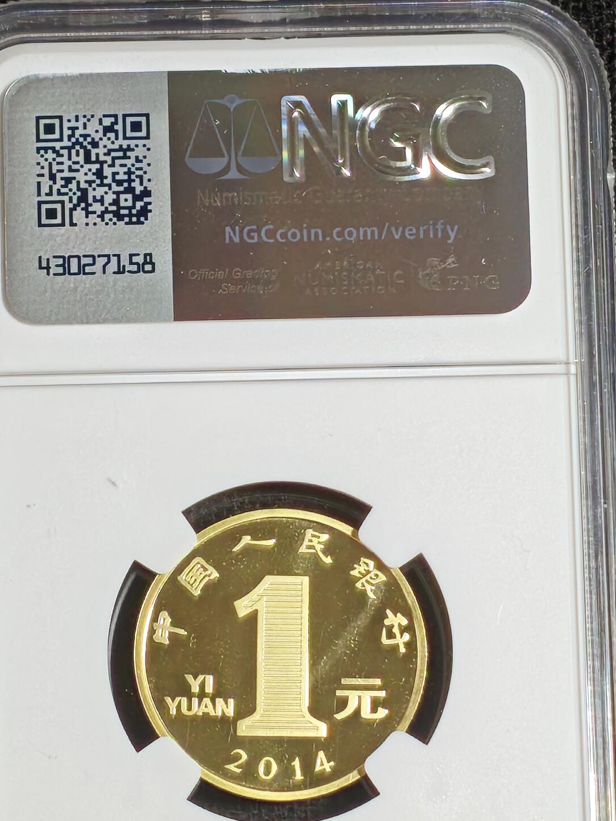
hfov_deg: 9.2
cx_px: 242
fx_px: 3844
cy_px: 483
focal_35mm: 162
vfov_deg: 12.2
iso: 50
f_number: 1.5
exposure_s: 1/498
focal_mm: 4.94
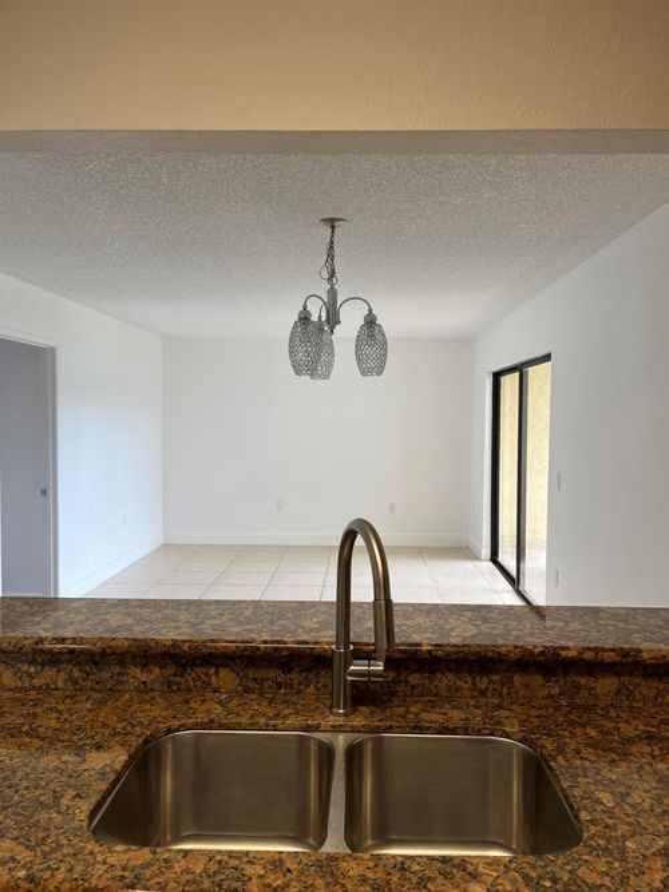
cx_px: 334
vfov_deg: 67.3
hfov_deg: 53.0
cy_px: 446
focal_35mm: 26
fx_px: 670
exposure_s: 1/120
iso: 64
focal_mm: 5.1
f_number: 1.6
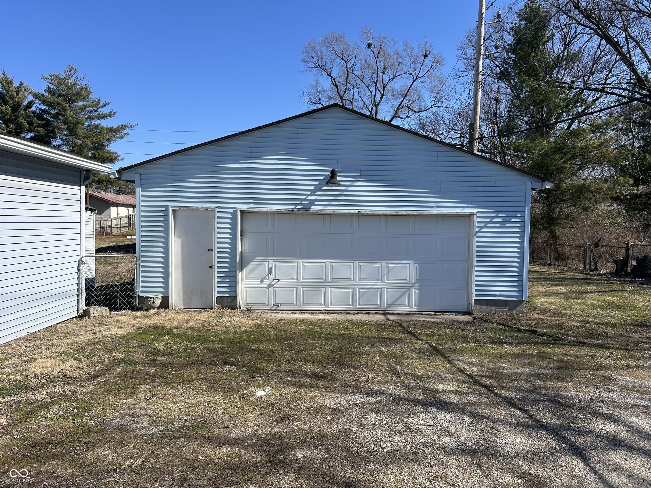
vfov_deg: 53.1
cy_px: 244
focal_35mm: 26
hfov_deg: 67.3
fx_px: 489
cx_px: 326
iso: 50
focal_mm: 5.7
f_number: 1.5
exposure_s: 1/3571
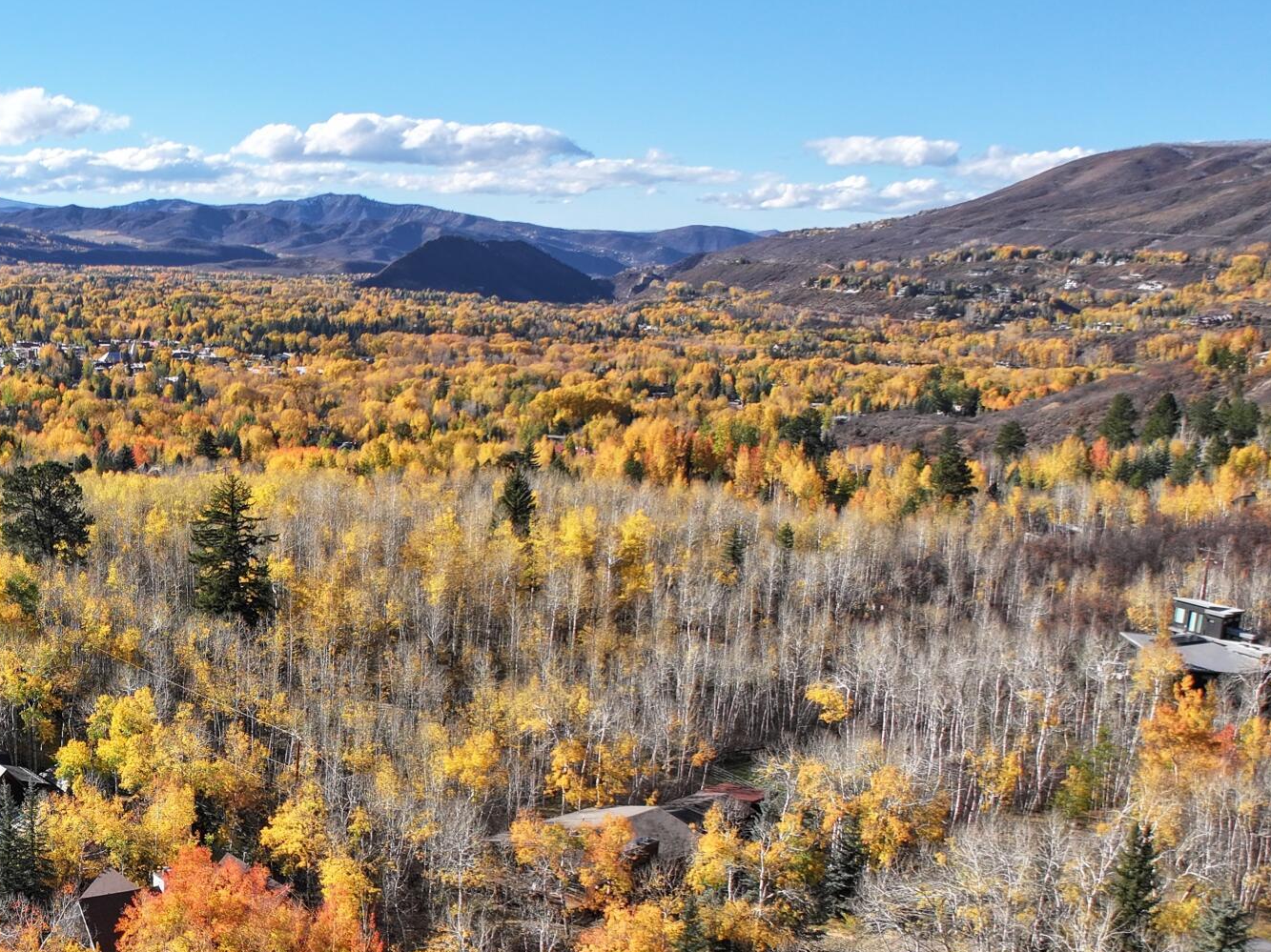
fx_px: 1982
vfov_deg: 26.6
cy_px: 749
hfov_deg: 32.1
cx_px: -64
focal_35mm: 54
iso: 160
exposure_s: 1/1600
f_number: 2.8
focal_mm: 12.29
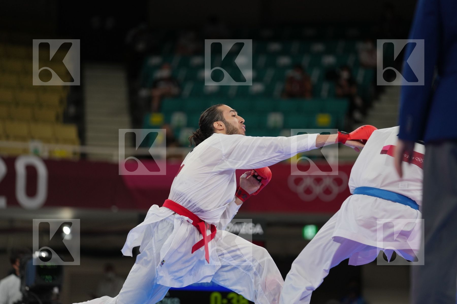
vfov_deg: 7.7
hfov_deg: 11.5
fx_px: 2259
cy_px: 152
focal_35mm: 178
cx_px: 228
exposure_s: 1/1000
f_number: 2.8
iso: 500
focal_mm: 178
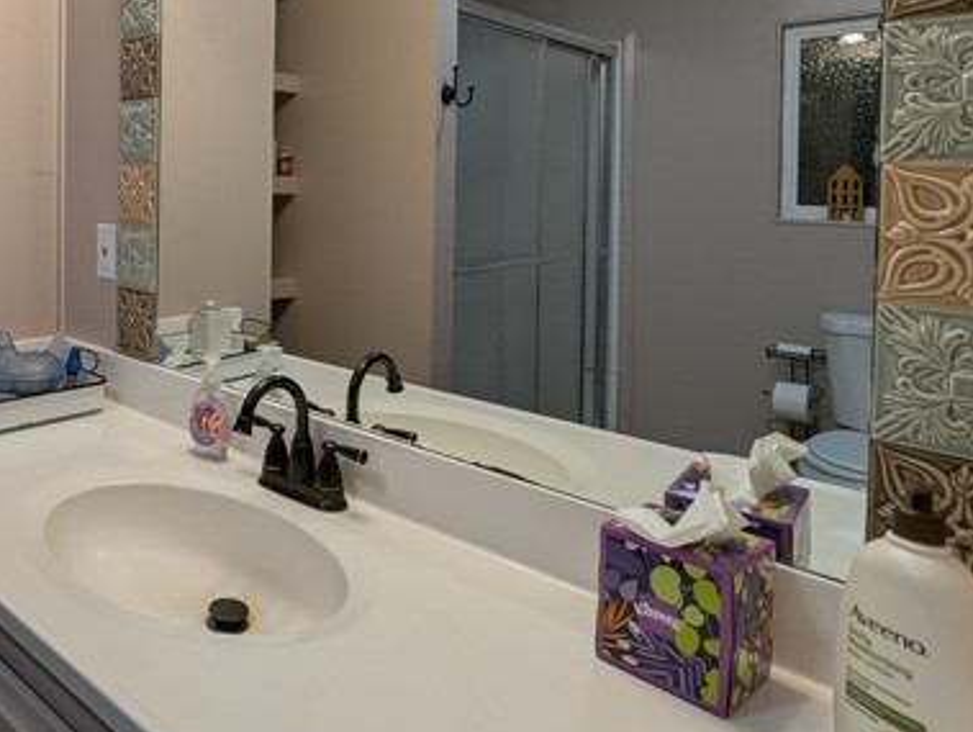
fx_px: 760
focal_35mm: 27
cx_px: 200
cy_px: 184
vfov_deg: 49.4
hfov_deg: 60.3
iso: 45
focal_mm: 2.35
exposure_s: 1/60
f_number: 2.2
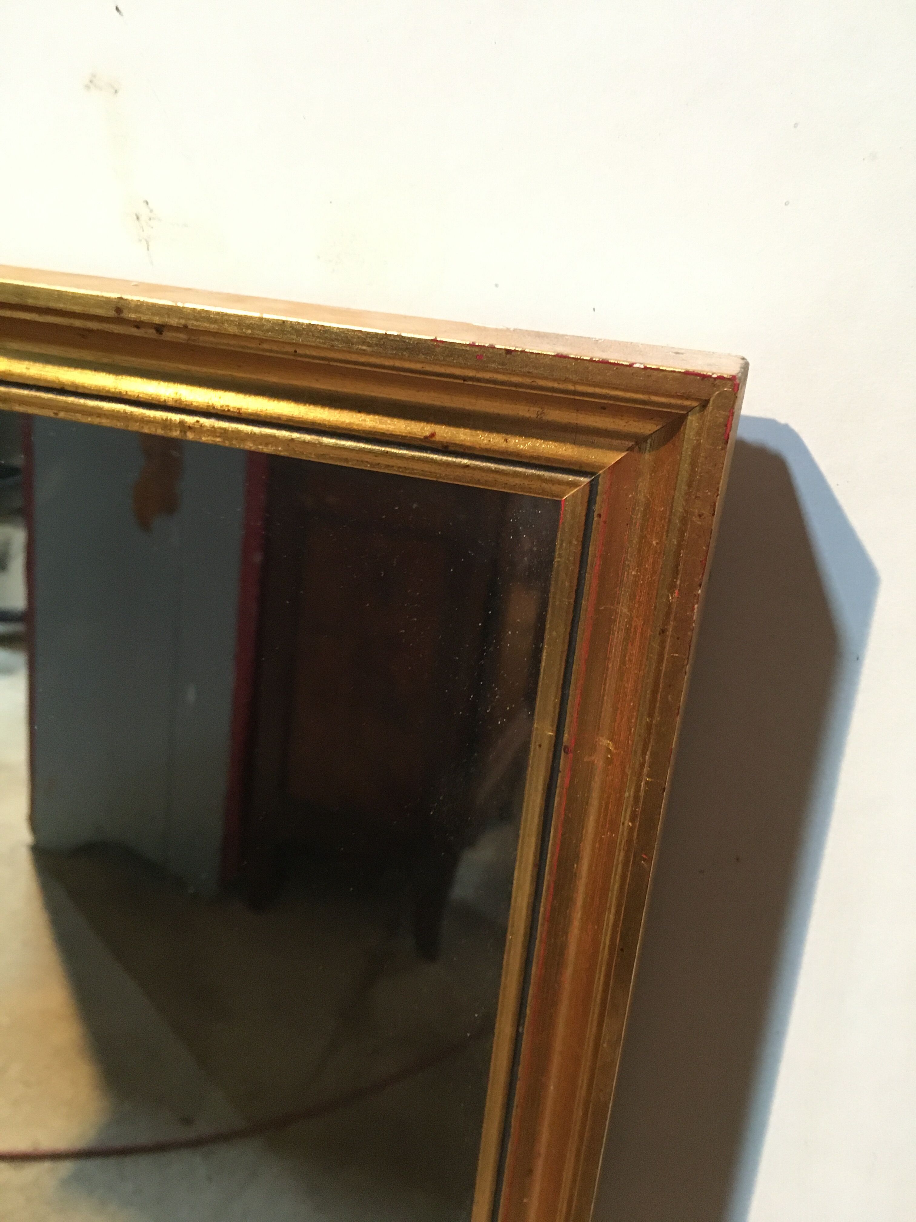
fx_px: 1023
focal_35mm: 29
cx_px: 458
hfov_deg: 48.2
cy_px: 611
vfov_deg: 61.7
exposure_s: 1/17
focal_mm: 4.15
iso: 250
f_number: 2.2
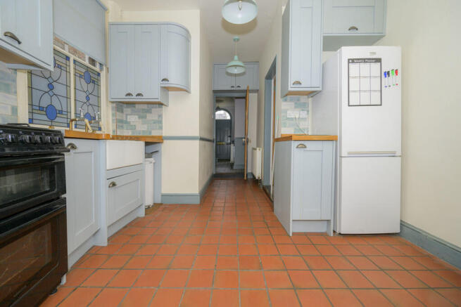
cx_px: 230
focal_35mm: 14
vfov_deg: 81.2
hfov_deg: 104.2
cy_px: 154
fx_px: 179
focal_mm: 14
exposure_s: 1/125
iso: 320
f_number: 6.3
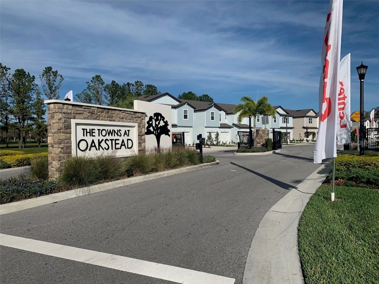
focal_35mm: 26
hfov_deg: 67.3
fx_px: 285
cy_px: 142
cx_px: 190
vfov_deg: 53.1
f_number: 1.8
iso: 25
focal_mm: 4.25
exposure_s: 1/4673
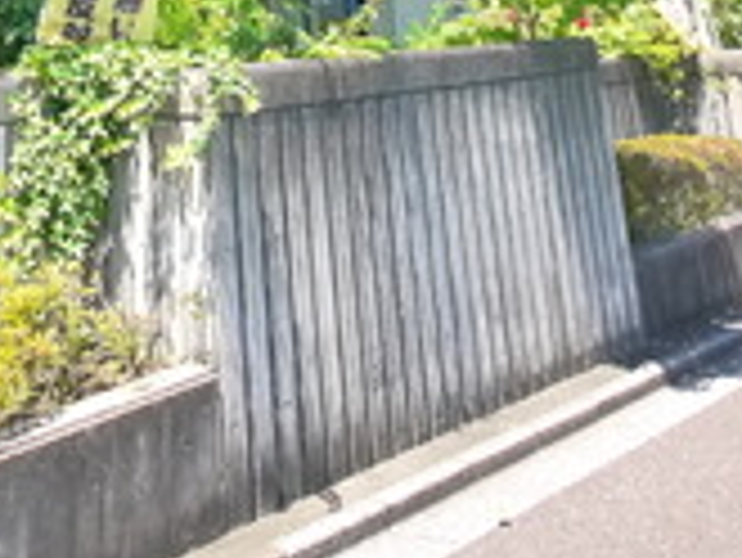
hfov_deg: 36.5
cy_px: -324
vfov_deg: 22.4
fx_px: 1094
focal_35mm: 51
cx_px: 175
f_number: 5.6
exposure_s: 1/200
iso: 640
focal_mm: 7
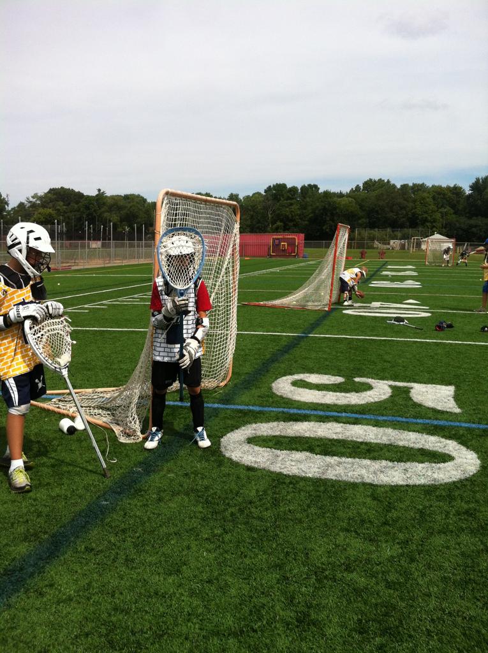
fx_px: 660
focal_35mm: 35
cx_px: 244
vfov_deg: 52.7
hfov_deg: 40.6
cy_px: 326
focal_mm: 3.85
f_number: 2.8
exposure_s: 1/1588
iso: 80
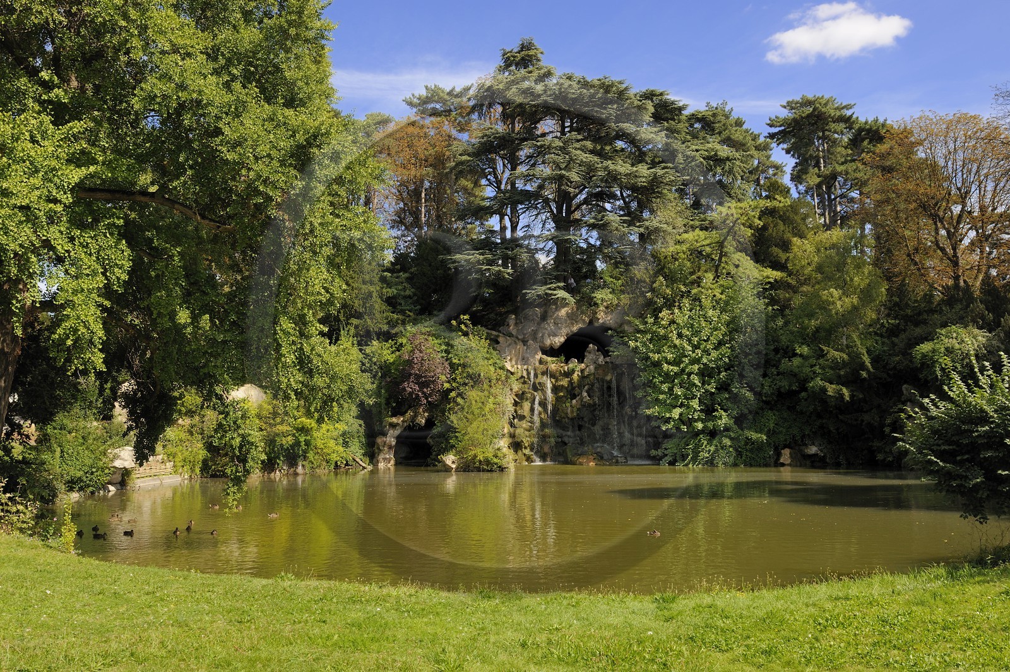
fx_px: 813
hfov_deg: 63.7
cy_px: 336
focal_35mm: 29
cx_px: 505
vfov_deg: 44.9
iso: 200
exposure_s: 1/160
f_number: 10
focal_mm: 29
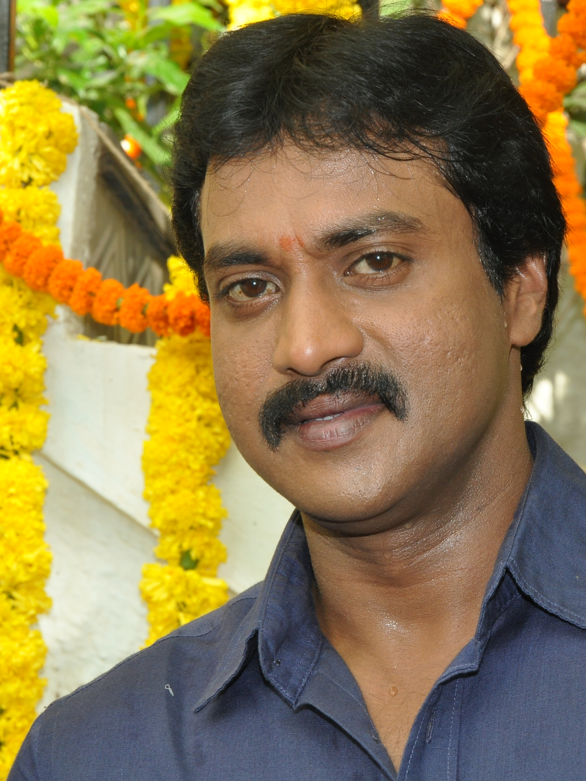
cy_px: 390
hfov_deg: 9.7
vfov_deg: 13.0
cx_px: 462
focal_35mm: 152
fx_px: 3432
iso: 800
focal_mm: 70
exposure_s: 1/200
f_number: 11
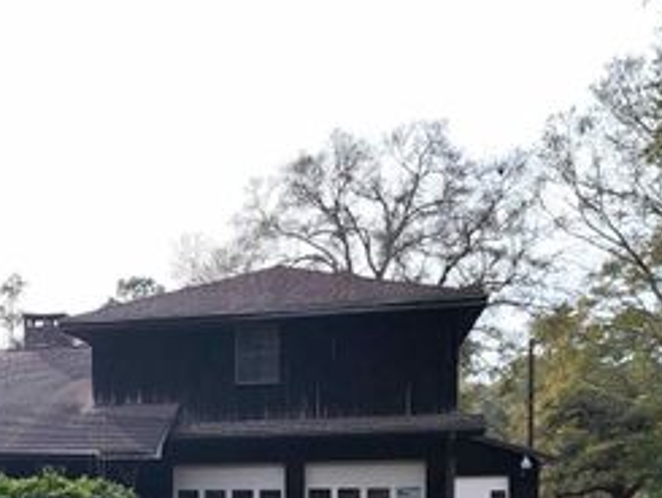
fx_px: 938
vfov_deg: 27.9
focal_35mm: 49
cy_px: 499
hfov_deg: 37.3
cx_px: 119
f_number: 1.8
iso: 16
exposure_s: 1/1218
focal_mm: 6.7
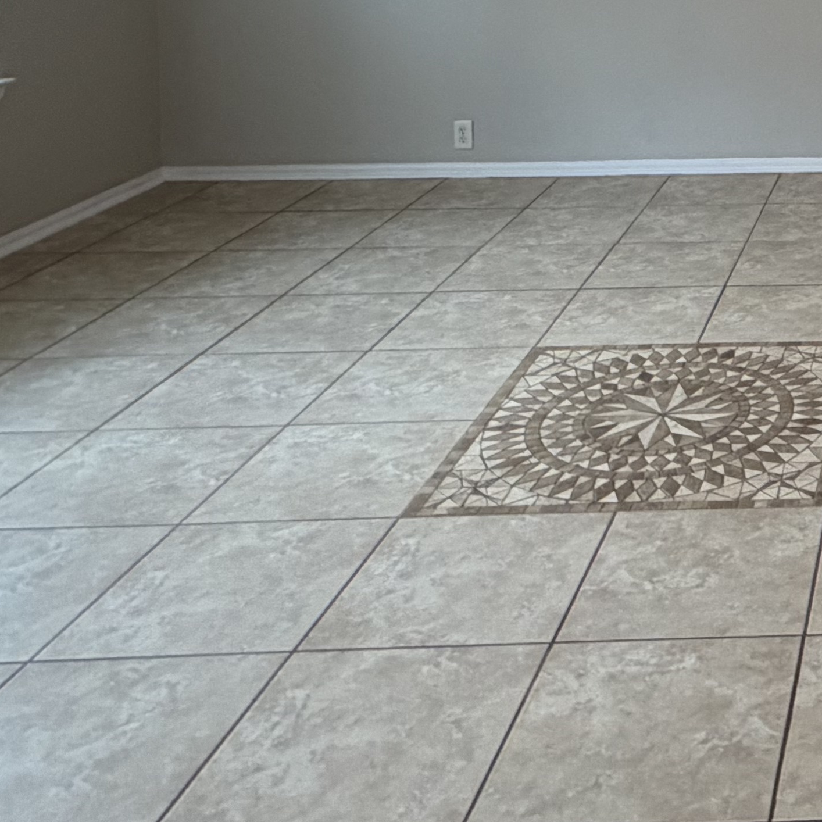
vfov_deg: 30.0
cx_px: 1045
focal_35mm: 50
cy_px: -119
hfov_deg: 28.5
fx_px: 1343
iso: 200
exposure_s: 1/120
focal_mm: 2.22
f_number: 2.2
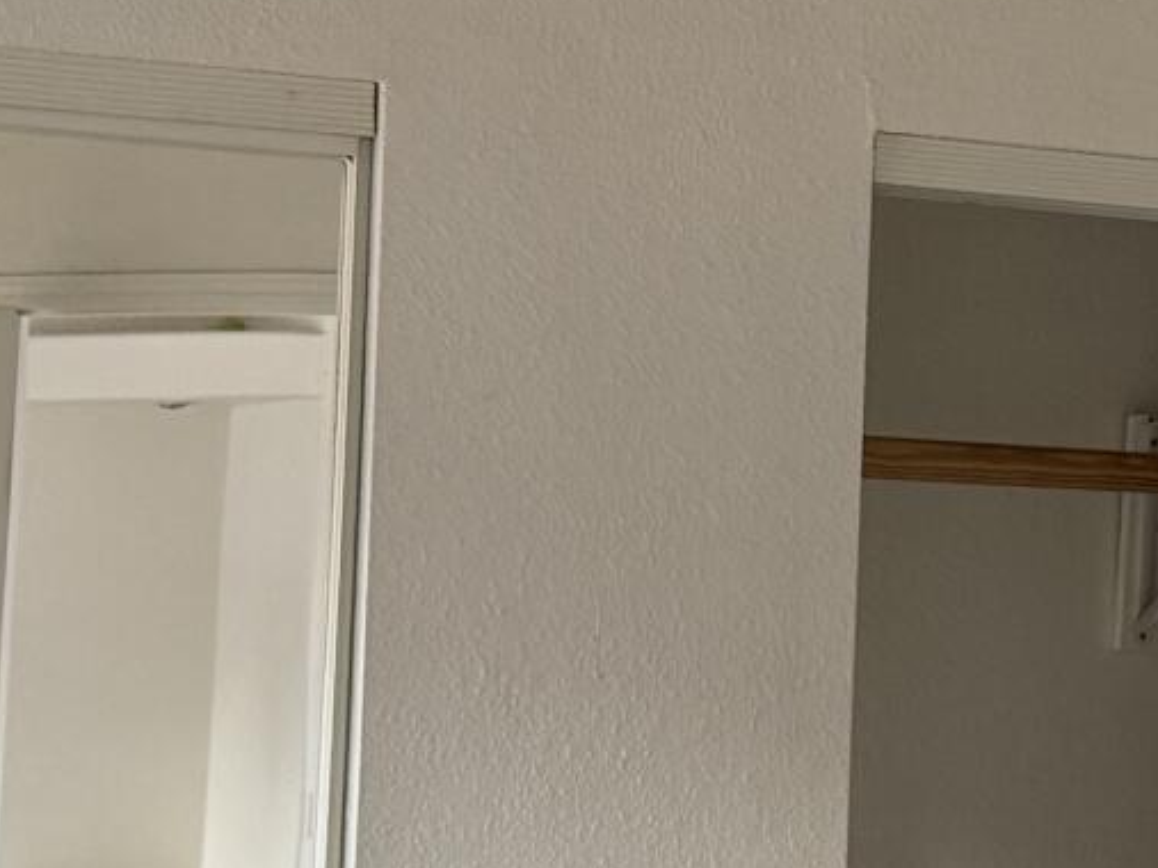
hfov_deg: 13.3
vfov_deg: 10.4
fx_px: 4749
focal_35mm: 142
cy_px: 416
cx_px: 1624
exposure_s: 1/121
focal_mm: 6.76
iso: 160
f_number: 1.78
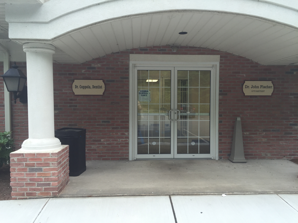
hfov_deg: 61.7
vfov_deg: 48.2
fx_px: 250
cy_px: 112
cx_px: 149
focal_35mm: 29
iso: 32
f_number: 2.2
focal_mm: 4.15
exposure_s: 1/132
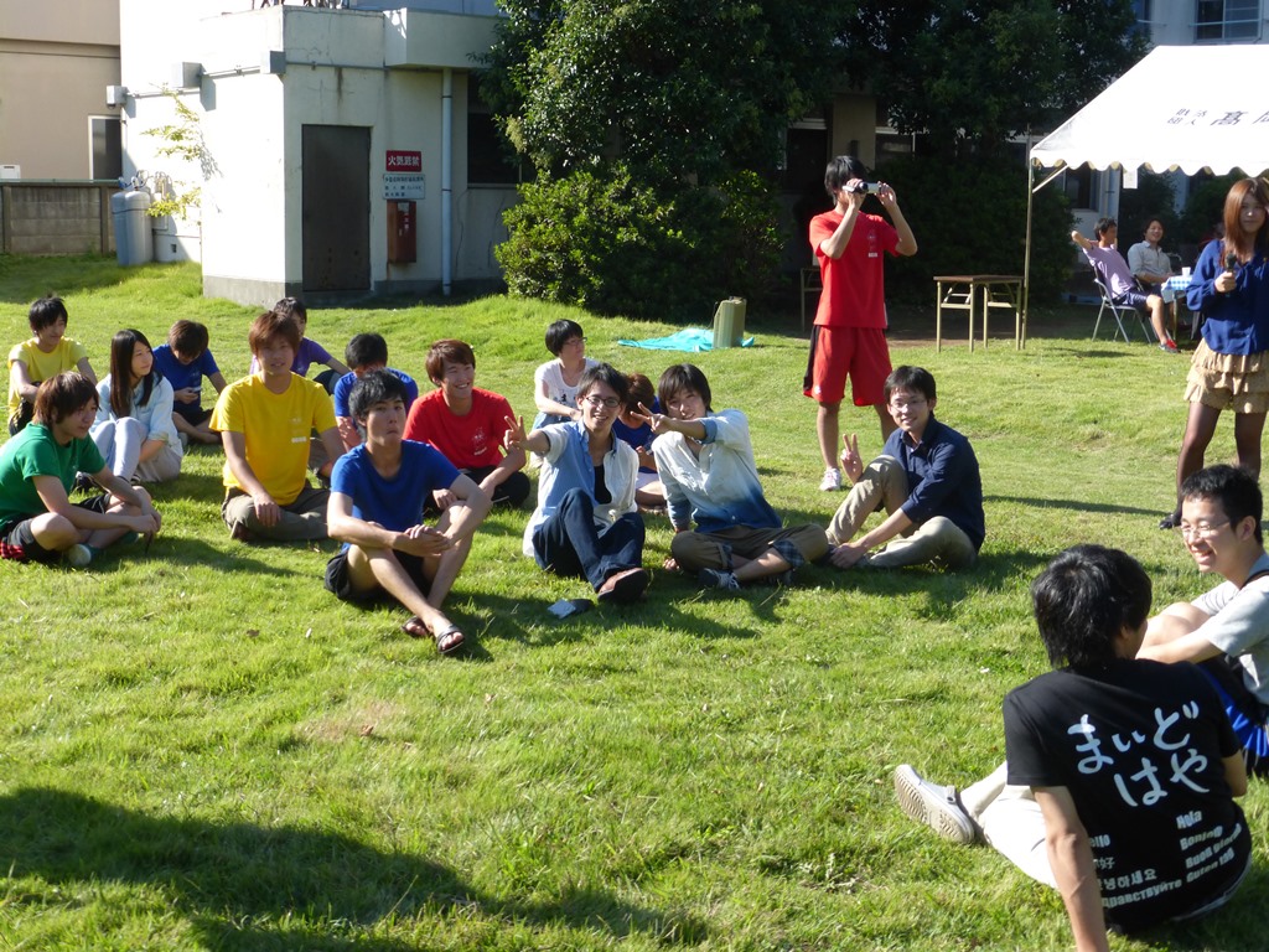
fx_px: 1723
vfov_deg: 30.9
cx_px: 634
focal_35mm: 47
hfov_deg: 40.4
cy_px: 476
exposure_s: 1/500
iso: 160
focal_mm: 8.5
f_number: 4.2
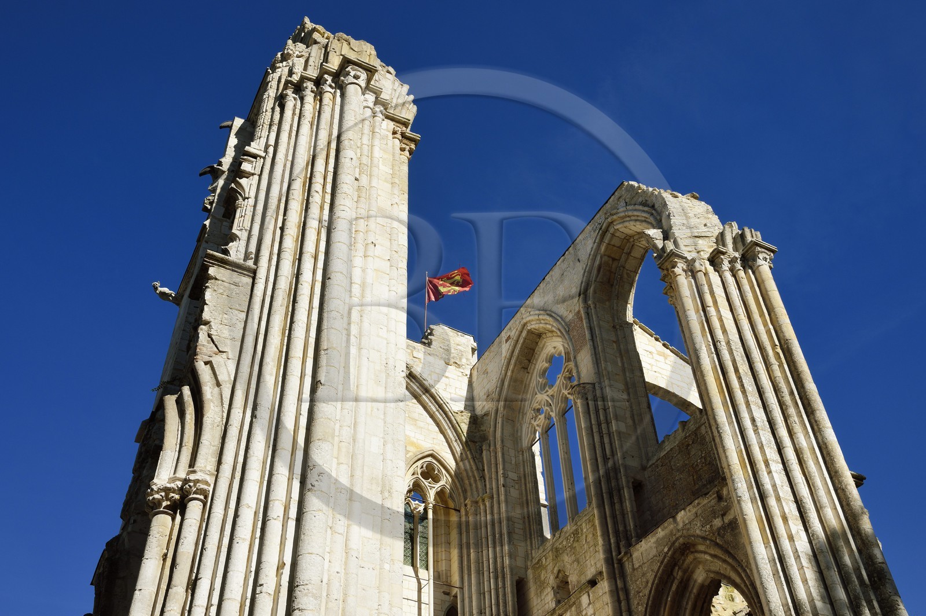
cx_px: 463
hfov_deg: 54.5
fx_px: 900
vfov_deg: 37.8
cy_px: 308
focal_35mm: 35
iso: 200
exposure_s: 1/200
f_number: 18
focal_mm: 35
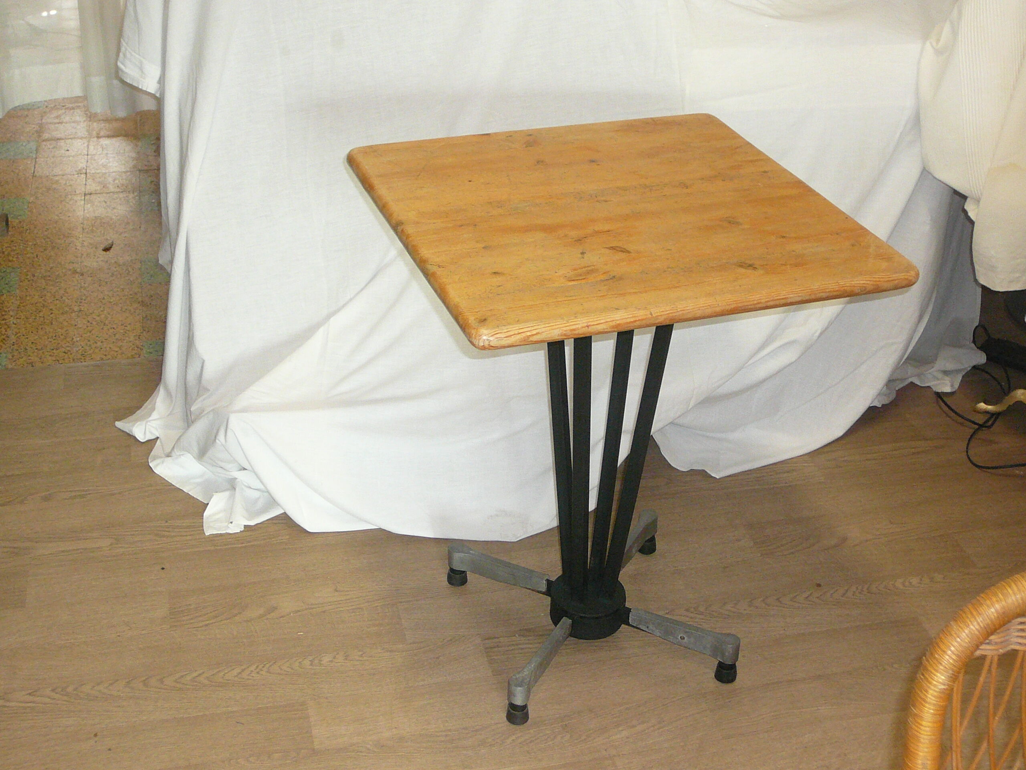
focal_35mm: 49
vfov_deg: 29.7
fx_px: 1452
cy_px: 385
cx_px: 513
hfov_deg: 38.9
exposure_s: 1/30
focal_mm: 7.3
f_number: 3.4
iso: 250
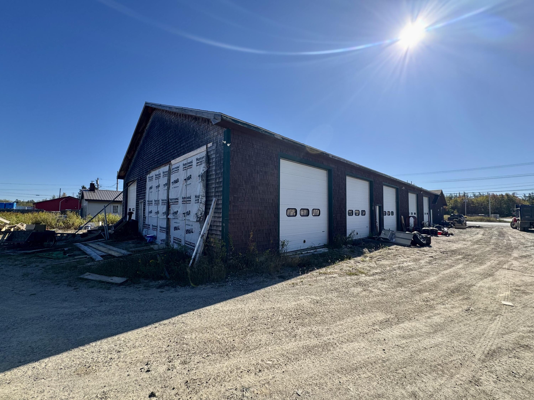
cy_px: 200
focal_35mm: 14
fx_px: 216
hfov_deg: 102.1
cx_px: 267
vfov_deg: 85.7
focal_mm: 2.22
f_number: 2.2
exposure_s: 1/1006
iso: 50
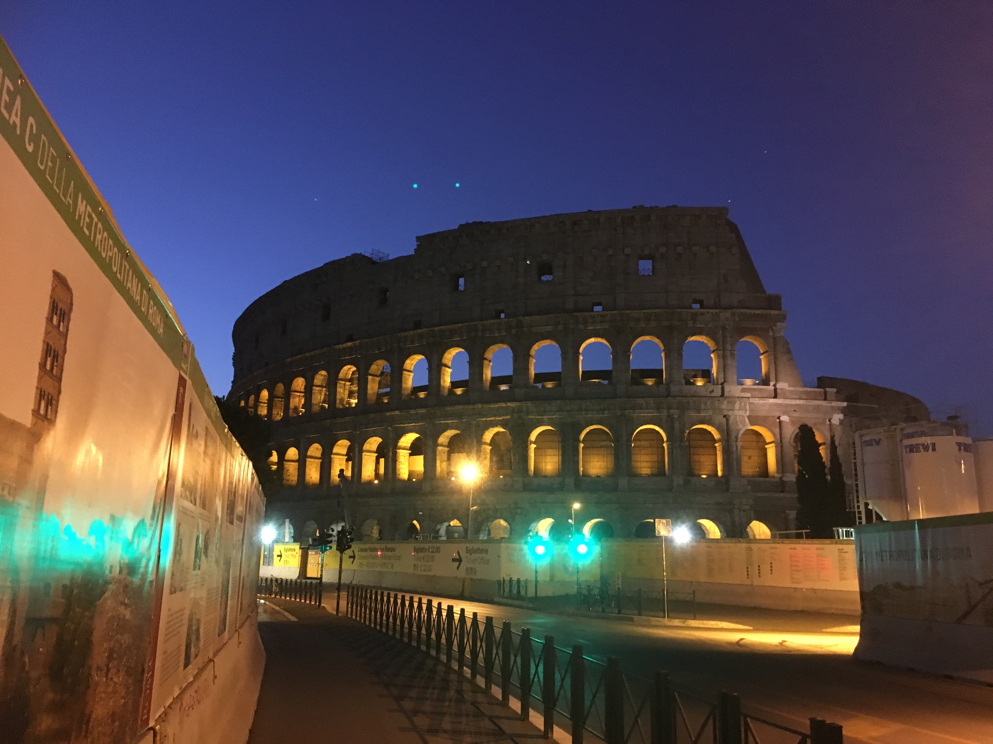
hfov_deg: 61.7
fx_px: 832
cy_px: 372
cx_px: 496
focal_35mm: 29
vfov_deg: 48.2
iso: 400
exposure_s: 1/17
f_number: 2.2
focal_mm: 4.15
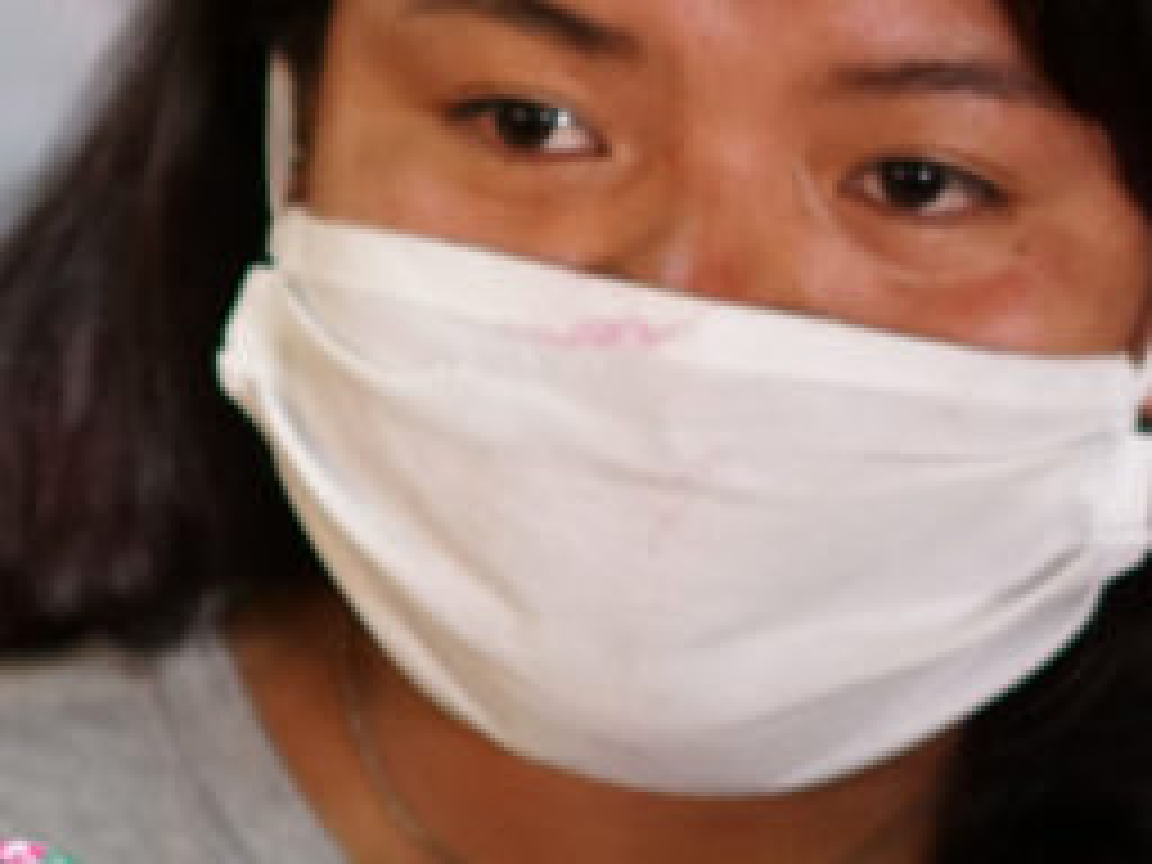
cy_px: 1321
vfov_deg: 5.1
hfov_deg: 6.7
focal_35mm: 288
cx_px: -1008
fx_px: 9584
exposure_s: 1/160
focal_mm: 50
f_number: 1.8
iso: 1000
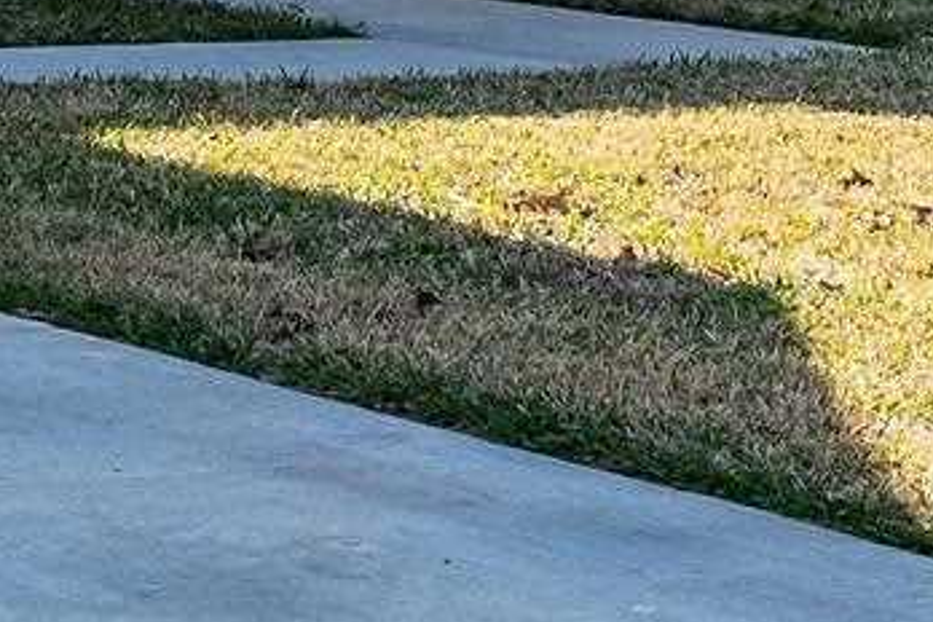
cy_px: -468
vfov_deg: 8.4
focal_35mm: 158
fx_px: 4095
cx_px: -1201
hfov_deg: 11.2
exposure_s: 1/2500
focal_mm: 22
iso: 800
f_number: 8
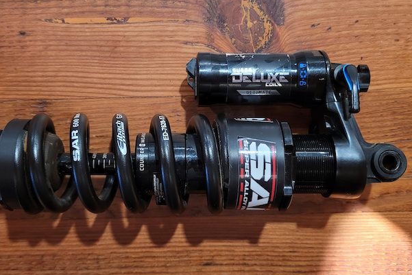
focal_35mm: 36
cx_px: 175
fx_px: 412
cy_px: 137
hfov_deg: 52.9
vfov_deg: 36.9
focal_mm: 5.4
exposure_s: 1/39
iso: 400
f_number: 1.8
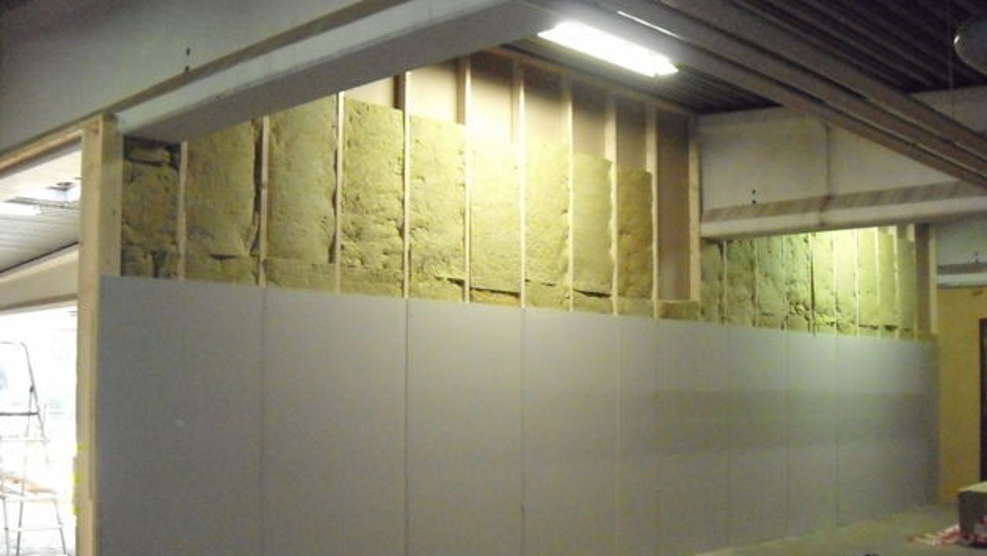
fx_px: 1073
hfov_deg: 49.4
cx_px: 490
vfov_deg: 28.9
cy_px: 364
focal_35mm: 41
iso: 1600
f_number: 2.7
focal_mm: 6.2
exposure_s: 1/160
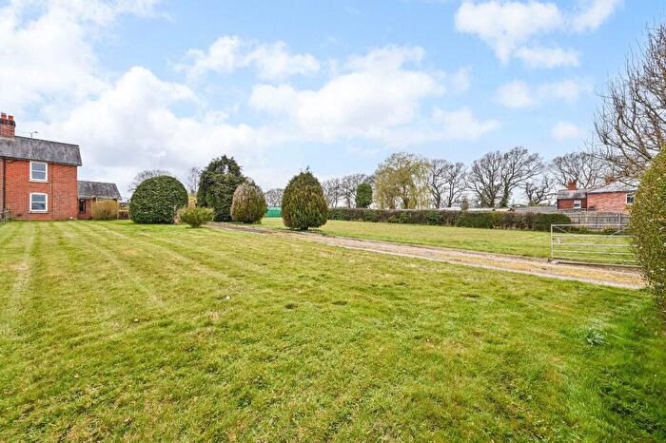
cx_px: 333
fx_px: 259
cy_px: 222
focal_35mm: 14
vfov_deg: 81.2
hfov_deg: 104.3
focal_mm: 14
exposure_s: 1/400
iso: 400
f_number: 9
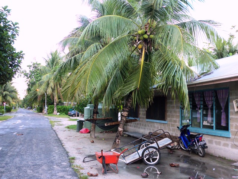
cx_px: 119
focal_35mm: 34
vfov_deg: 41.8
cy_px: 90
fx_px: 234
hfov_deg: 54.0
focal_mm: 5.7
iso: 125
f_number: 2.9
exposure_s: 1/30
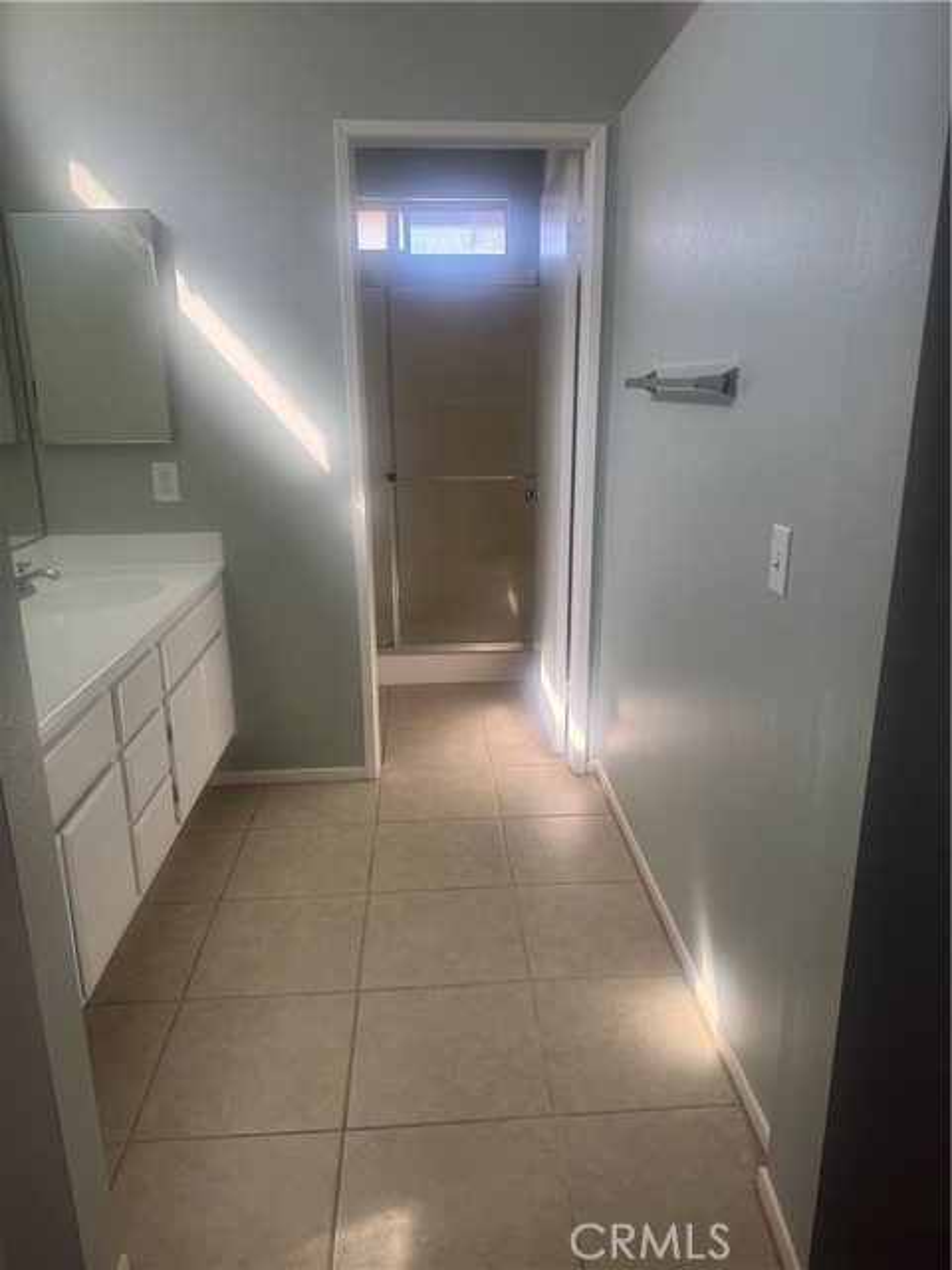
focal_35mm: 24
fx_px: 880
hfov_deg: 56.8
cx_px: 476
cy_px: 635
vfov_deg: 71.6
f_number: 1.78
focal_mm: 6.76
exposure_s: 1/151
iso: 100
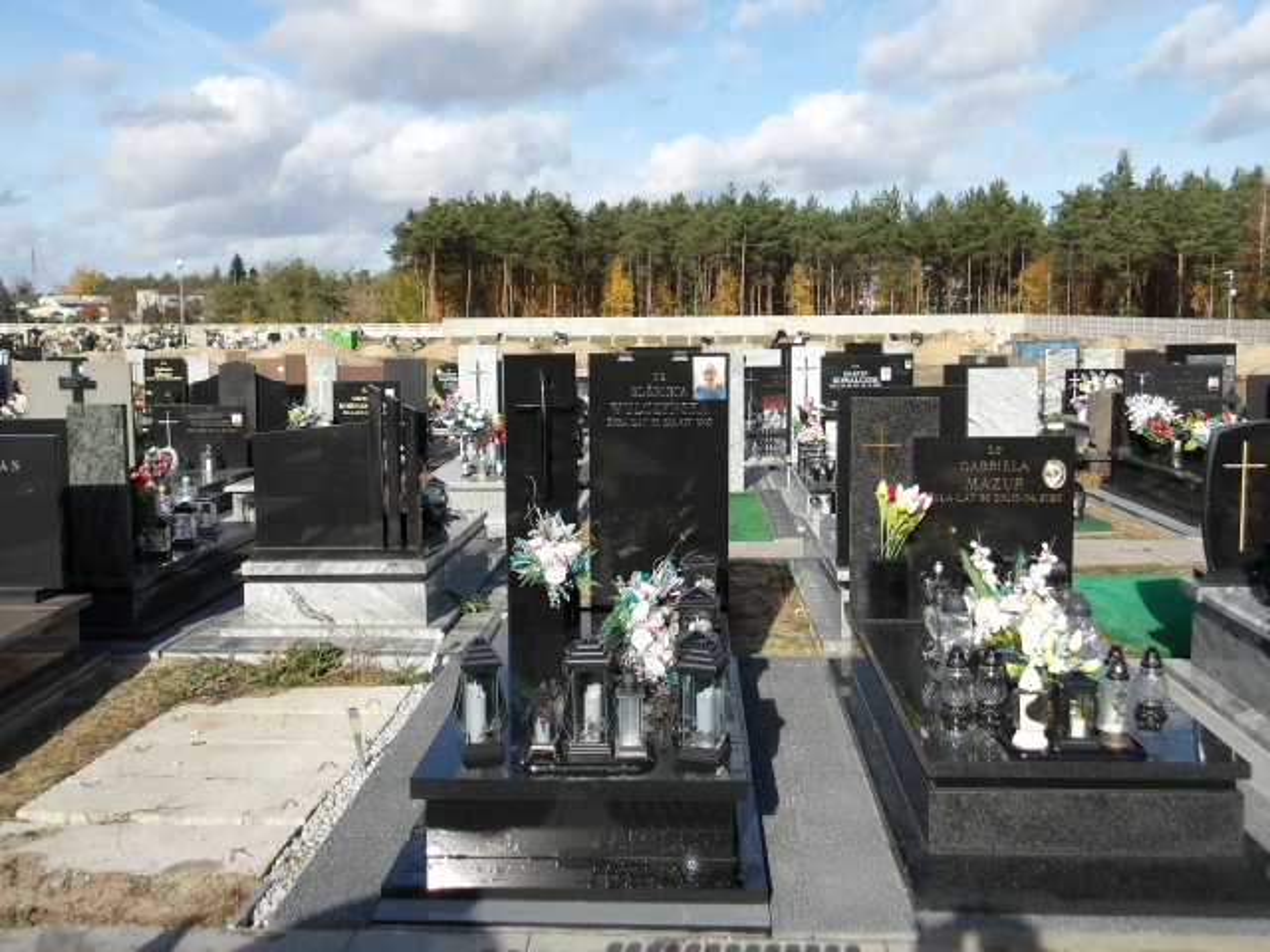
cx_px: 635
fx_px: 1247
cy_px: 476
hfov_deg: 54.0
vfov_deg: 41.8
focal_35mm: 34
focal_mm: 6.1
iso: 100
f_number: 3.3
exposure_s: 1/933
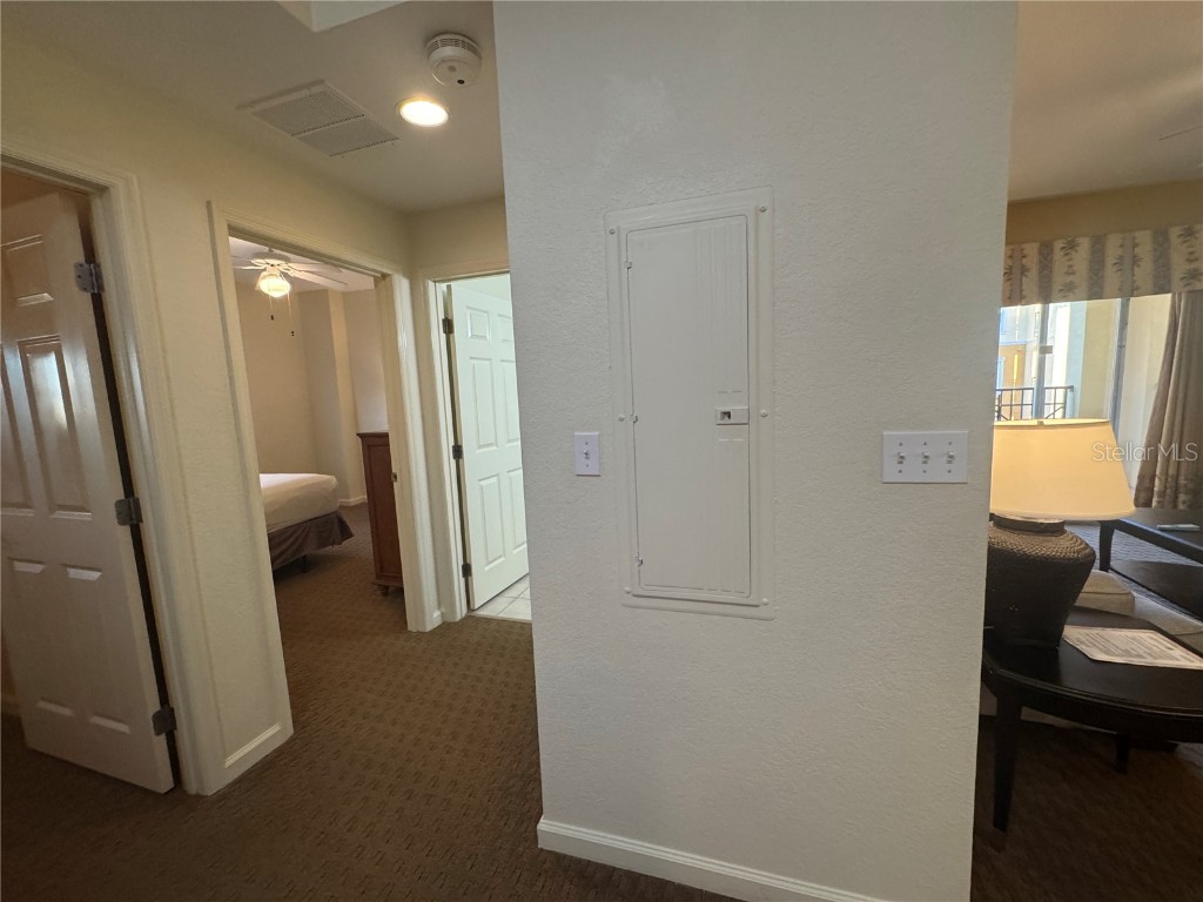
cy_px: 451
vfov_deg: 85.7
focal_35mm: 14
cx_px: 602
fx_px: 487
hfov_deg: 102.1
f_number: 2.2
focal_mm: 2.22
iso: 320
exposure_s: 1/120
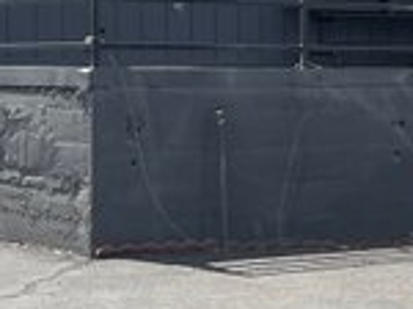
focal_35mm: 125
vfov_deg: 11.8
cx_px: 854
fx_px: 1489
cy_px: 72
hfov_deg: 13.3
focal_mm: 5.7
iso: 50
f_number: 1.5
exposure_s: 1/3968
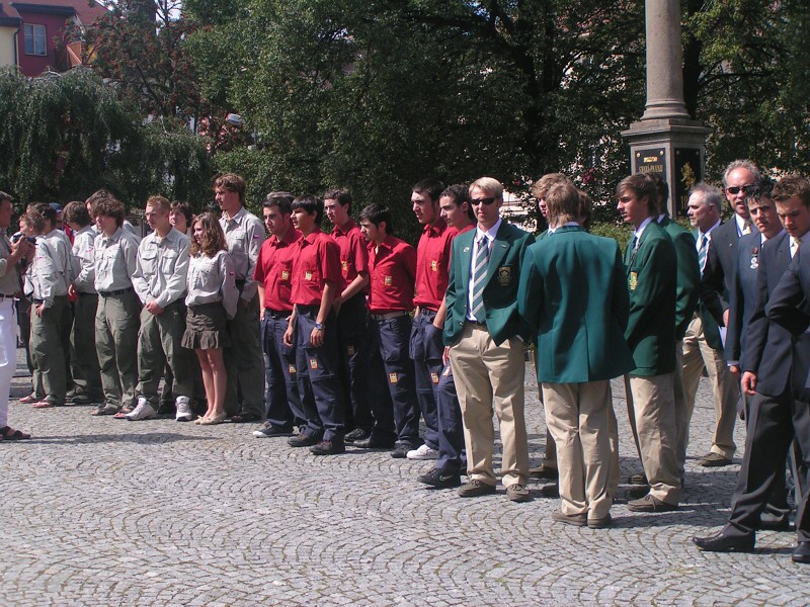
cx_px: 405
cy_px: 304
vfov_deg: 25.7
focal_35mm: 57
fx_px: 1334
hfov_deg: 33.8
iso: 50
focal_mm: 8.7
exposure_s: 1/125
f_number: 5
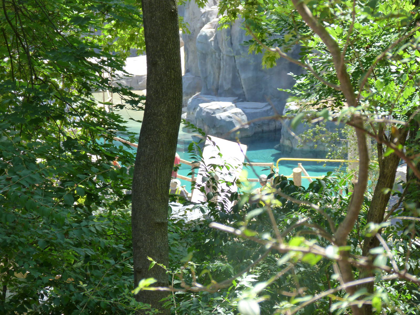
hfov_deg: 11.6
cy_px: 158
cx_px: 210
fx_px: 2063
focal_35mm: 170
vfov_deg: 8.7
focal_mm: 30.7
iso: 125
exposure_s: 1/125
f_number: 4
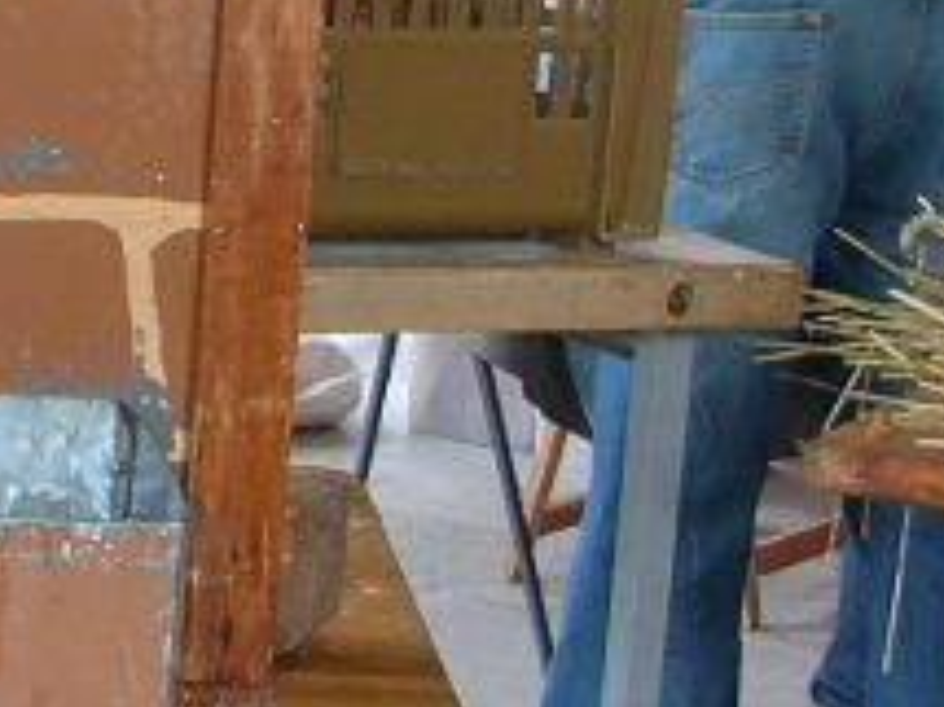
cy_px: -198
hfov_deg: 11.6
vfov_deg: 8.8
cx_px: -180
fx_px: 4552
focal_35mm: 167
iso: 50
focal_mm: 5.8
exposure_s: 1/30
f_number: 2.8
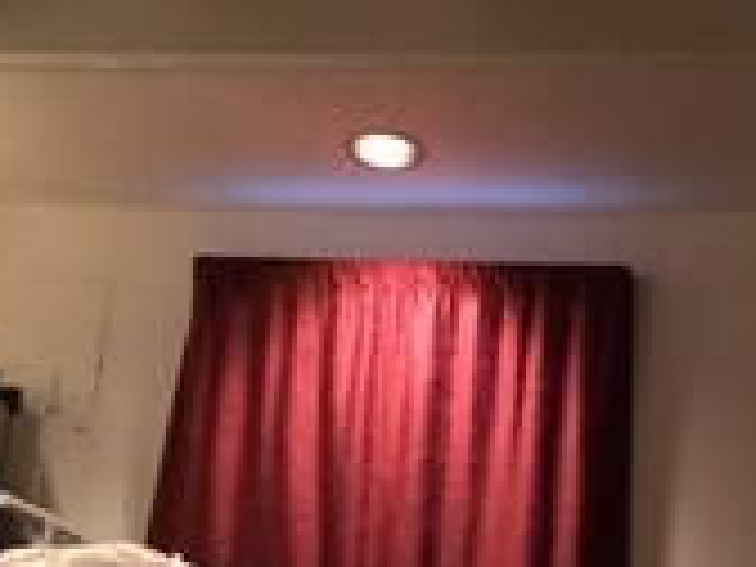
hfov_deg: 30.5
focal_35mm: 62
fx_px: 1354
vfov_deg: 23.1
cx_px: 603
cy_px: 495
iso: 640
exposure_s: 1/15
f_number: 2.2
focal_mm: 4.15
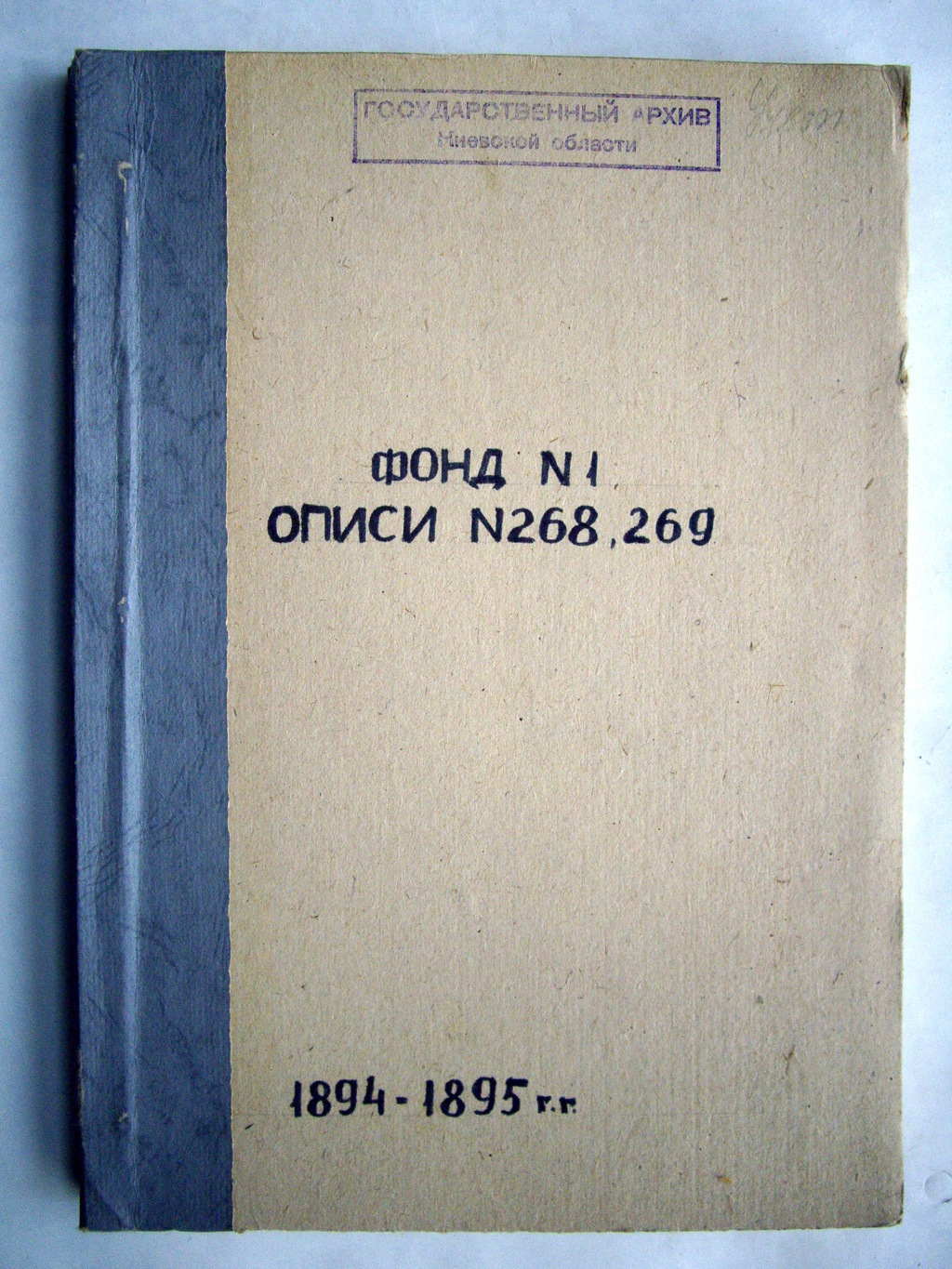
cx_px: 476
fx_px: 1393
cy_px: 634
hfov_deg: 37.7
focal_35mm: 38
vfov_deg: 49.0
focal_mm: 7.9
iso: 400
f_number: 2.8
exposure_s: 1/125
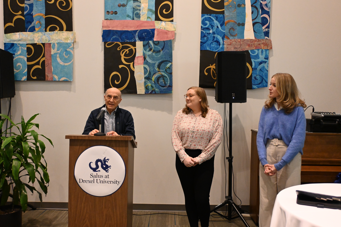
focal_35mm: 32
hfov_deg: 58.3
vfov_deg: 40.8
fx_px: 305
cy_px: 114
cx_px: 170
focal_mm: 21.5
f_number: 4
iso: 3200
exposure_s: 1/100
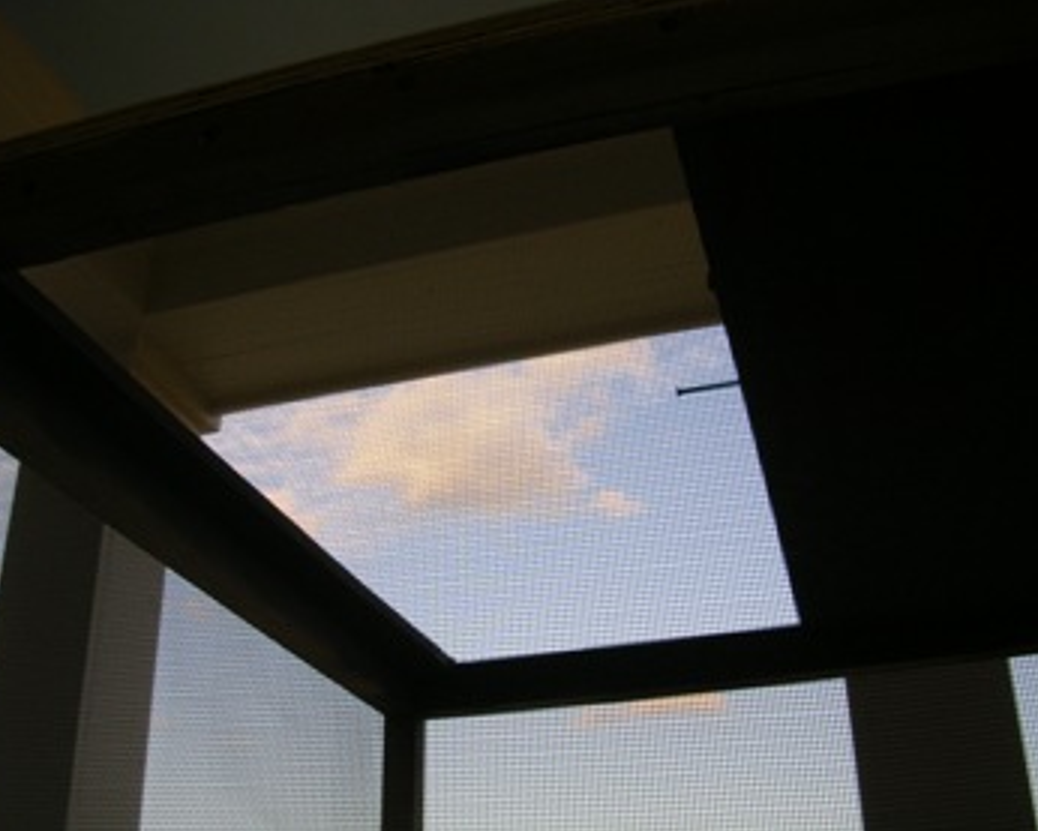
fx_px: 1229
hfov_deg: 45.8
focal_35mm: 40
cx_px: 518
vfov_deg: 37.4
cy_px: 417
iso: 50
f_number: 2.8
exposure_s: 1/286
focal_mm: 5.8
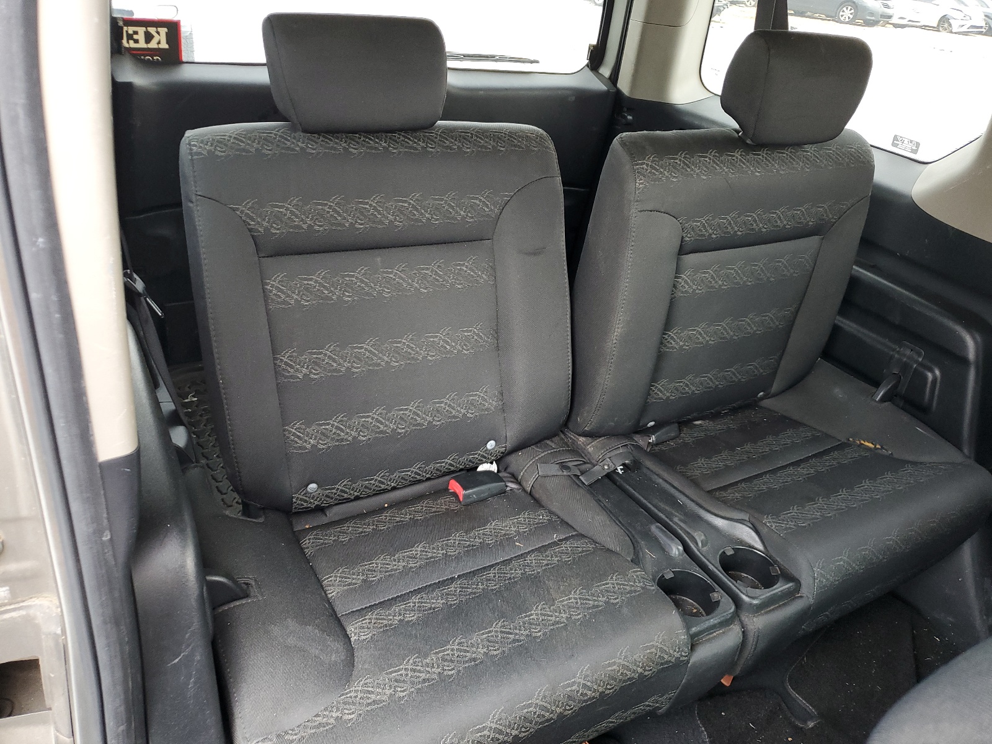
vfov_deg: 53.1
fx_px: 745
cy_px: 372
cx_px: 496
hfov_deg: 67.3
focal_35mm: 26
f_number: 1.5
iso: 103
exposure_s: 1/60.2
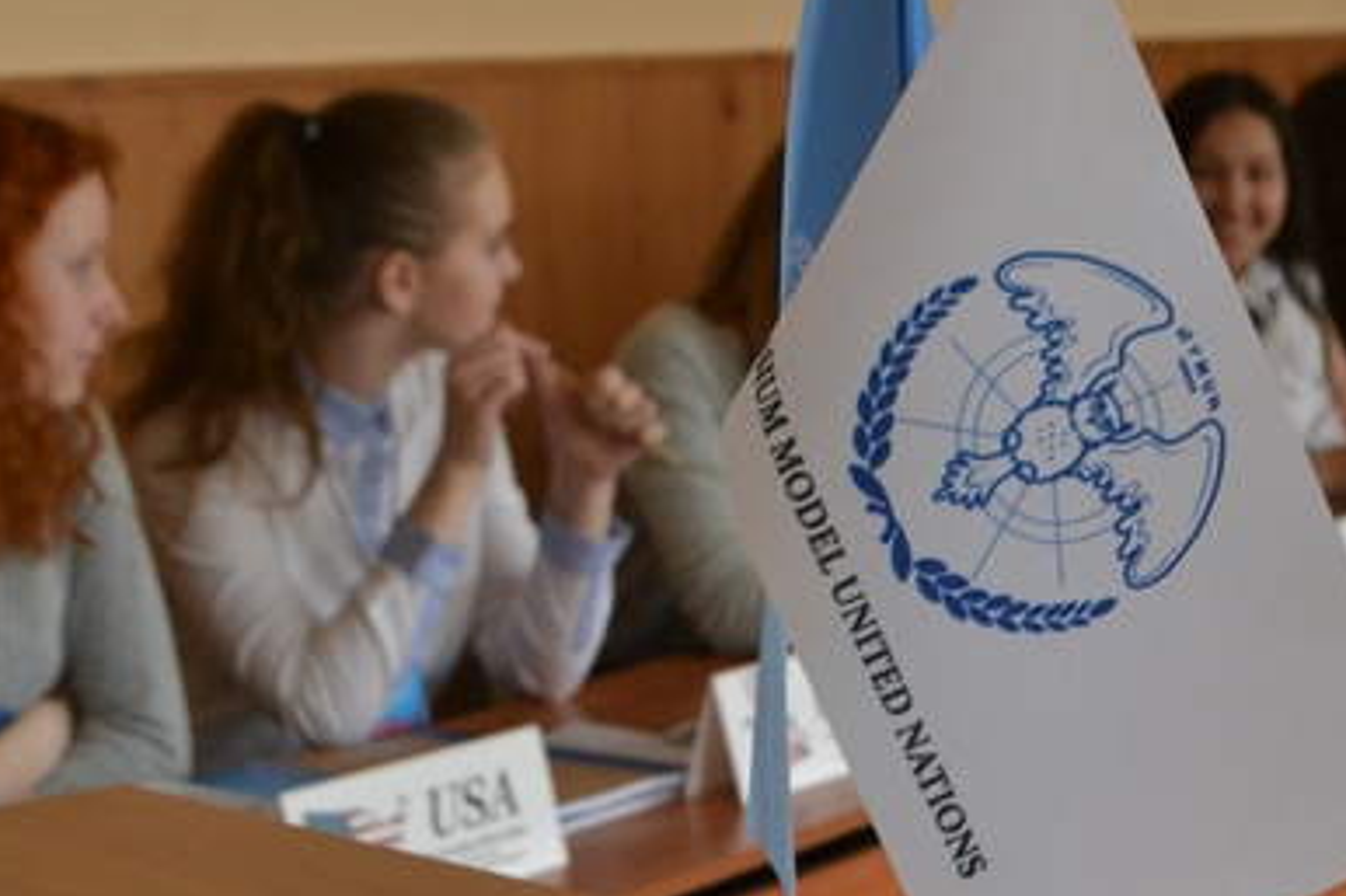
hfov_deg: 20.8
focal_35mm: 98
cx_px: 795
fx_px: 3662
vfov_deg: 13.9
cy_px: 577
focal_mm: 36
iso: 1600
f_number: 11
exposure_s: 1/40
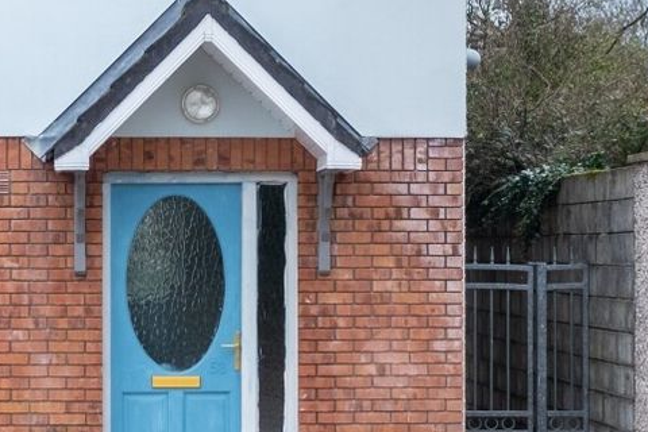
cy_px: 194
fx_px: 1458
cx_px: 143
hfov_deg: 24.7
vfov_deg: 16.9
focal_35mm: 81
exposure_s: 1/200
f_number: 4
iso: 320
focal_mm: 18.2
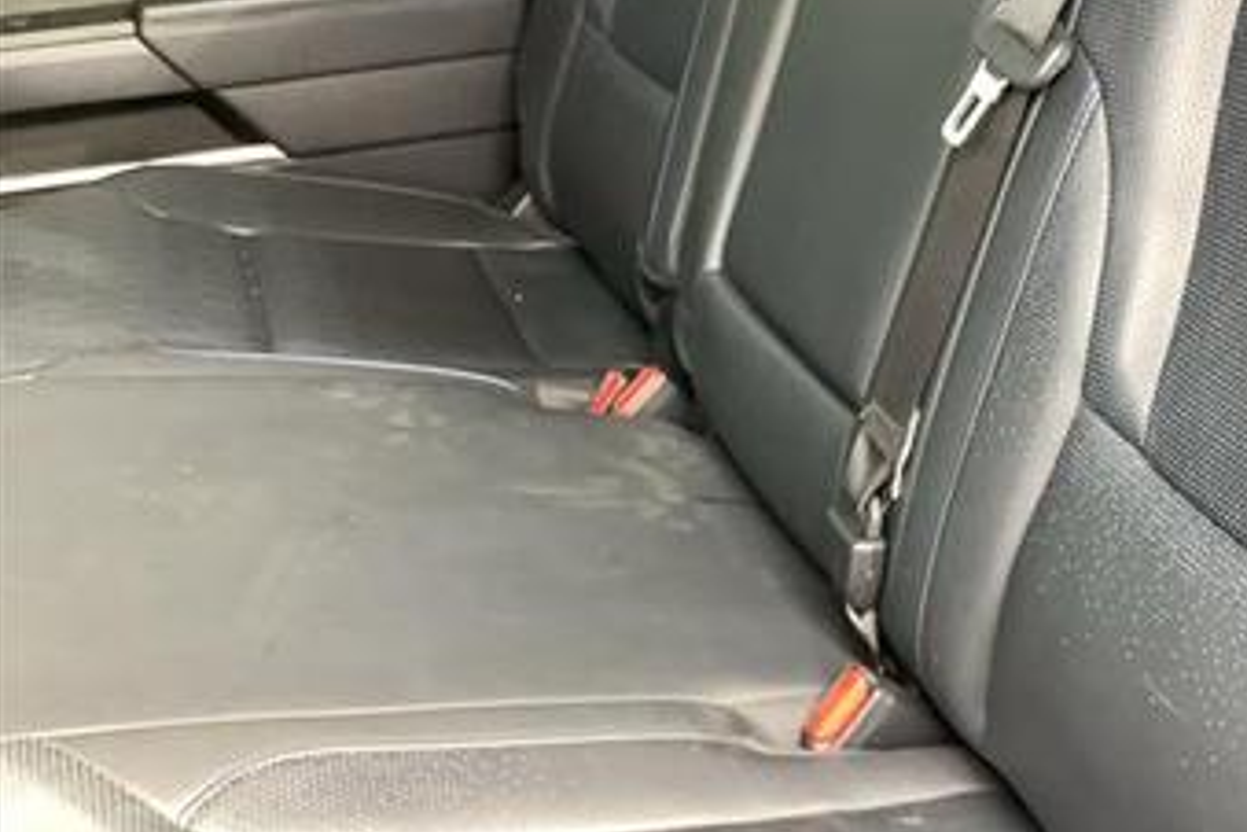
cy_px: 416
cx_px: 923
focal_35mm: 48
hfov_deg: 40.1
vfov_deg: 28.1
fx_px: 1663
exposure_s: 1/60
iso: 160
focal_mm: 3.3
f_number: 2.4
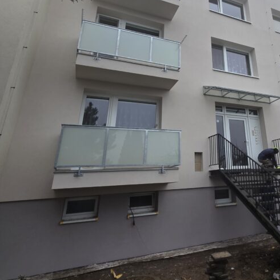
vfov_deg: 62.9
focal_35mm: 24
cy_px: 86
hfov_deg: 60.5
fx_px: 220
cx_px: 219
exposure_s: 1/407
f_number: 2.2
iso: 50
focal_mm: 2.2
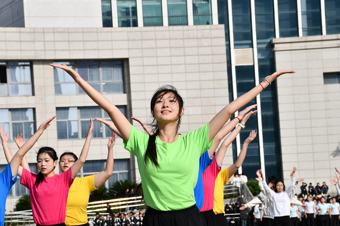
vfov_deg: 9.1
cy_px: 113
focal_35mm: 150
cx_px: 170
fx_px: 1416
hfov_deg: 13.7
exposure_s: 1/400
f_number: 9
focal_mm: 75
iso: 100
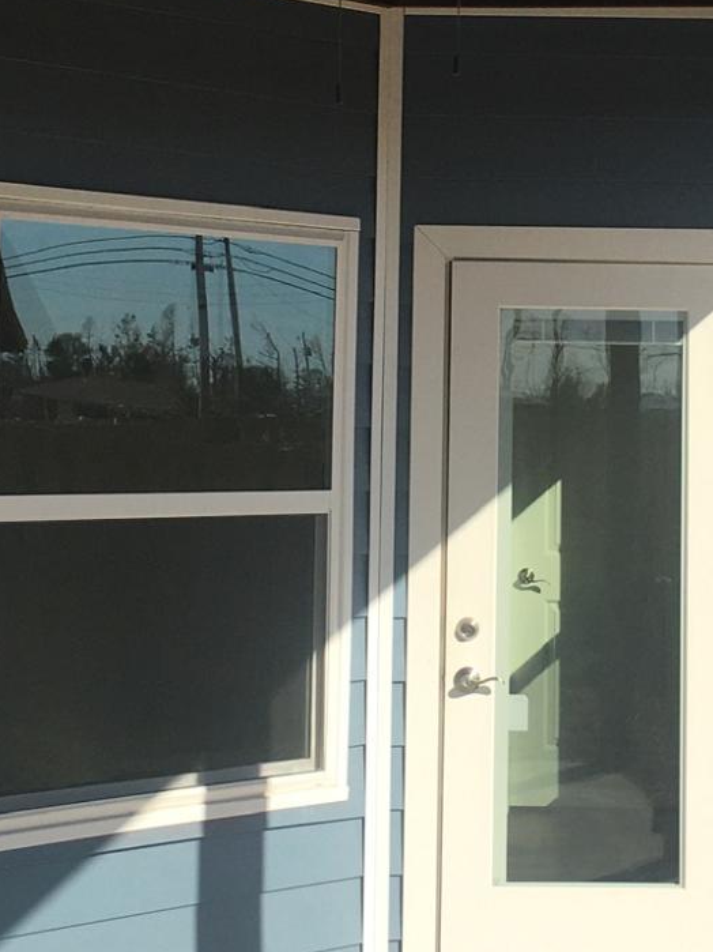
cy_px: 234
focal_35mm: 83
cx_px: 493
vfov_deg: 23.3
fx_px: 2280
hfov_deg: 17.7
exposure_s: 1/2137
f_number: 2.2
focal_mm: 4.15
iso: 25
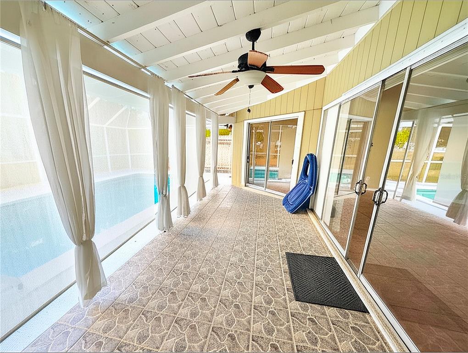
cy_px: 176
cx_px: 234
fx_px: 162
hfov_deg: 110.5
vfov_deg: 94.6
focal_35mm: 12
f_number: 1.7
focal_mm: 2.02
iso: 62
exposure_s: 1/153
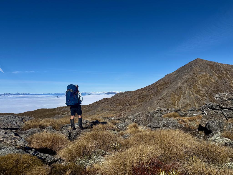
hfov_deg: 71.6
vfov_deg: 56.8
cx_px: 116
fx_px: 162
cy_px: 88
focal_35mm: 24
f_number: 1.78
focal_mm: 6.76
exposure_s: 1/10309
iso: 80
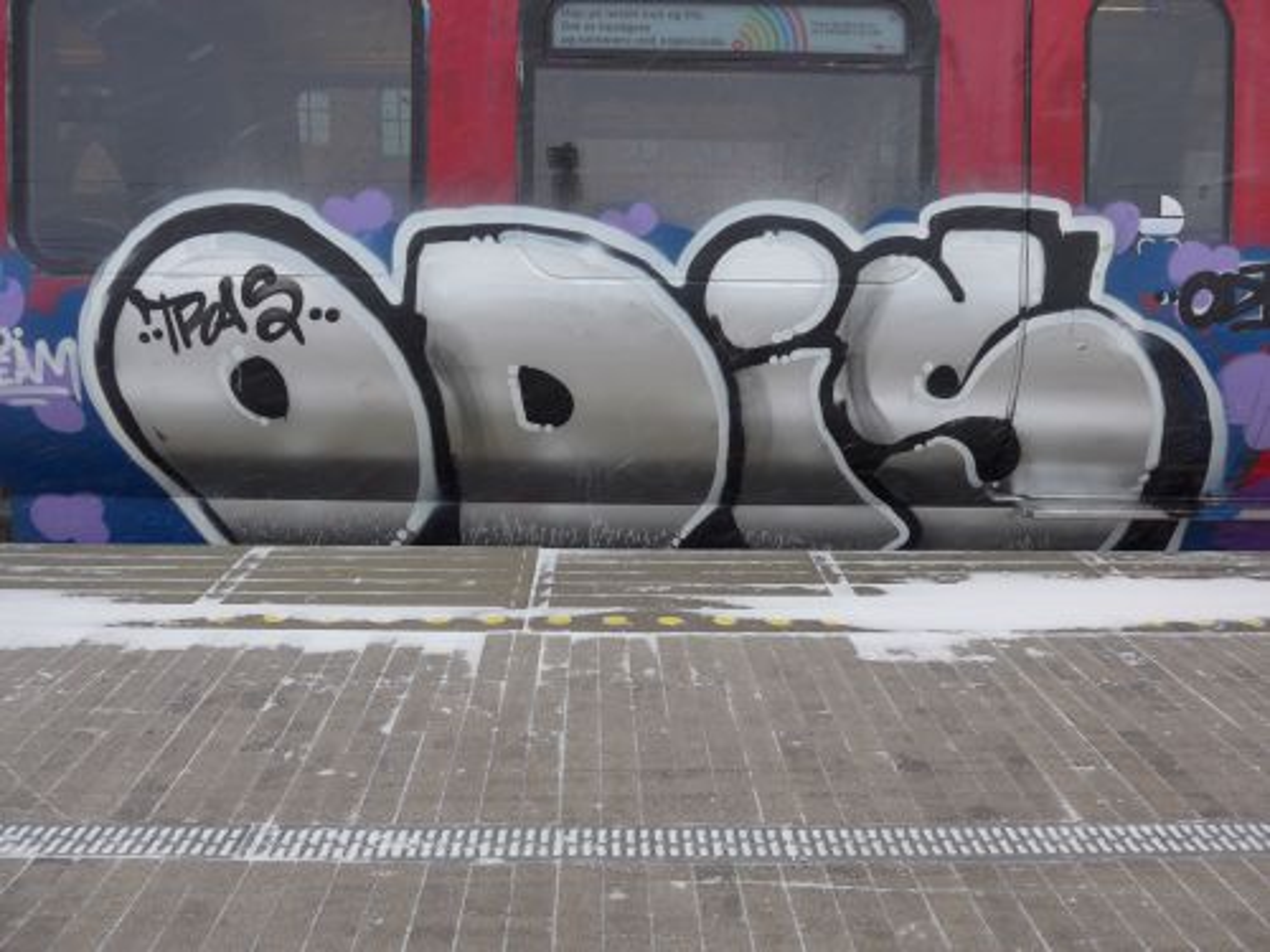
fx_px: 1064
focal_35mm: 29
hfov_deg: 61.7
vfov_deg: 48.2
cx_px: 635
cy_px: 476
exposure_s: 1/100
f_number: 2.8
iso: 80
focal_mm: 6
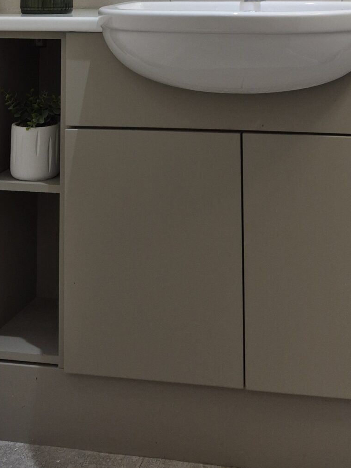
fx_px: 784
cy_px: -64
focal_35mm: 58
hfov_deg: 25.2
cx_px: 218
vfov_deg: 29.5
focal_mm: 5.4
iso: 64
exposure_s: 1/100
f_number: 1.8
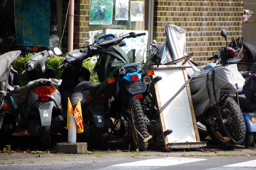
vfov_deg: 4.6
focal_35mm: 300
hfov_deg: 6.9
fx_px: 2132
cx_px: 128
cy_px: 85
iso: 200
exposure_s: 1/160
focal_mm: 200
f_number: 5.6
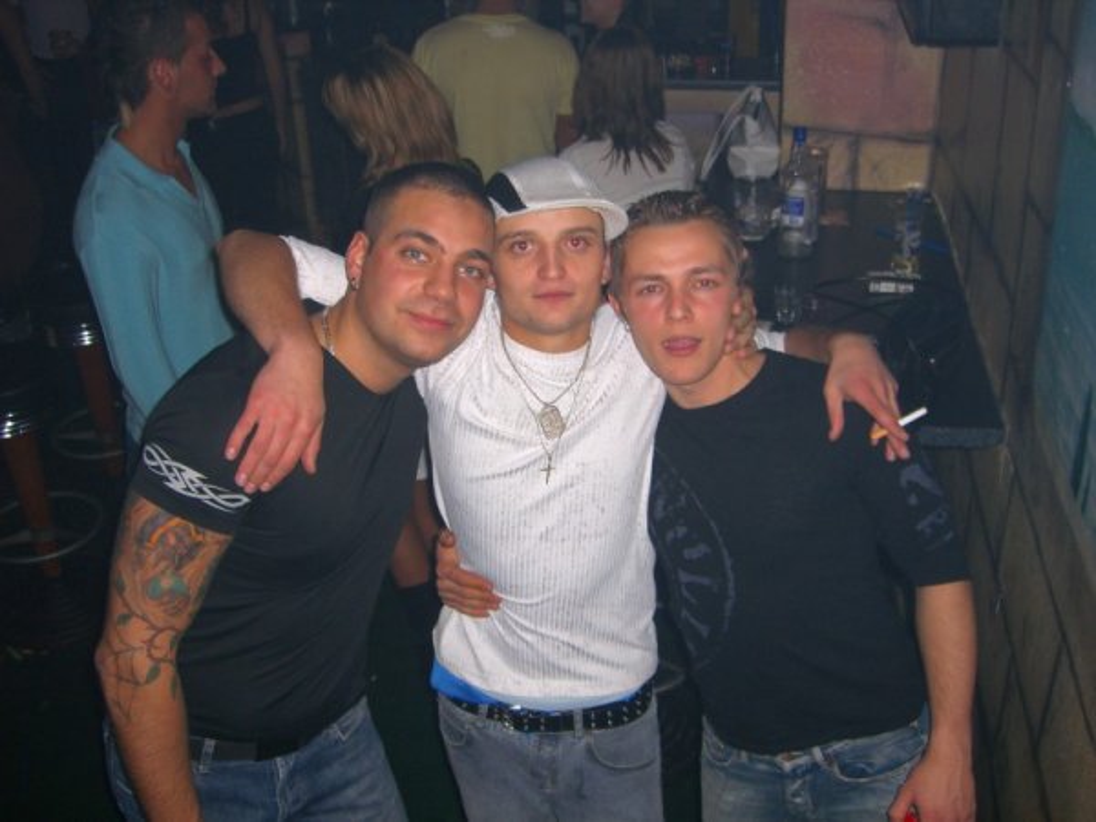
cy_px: 411
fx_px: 1203
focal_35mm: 38
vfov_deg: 37.7
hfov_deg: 49.0
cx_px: 548
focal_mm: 7.9
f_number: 2.8
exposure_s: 1/60
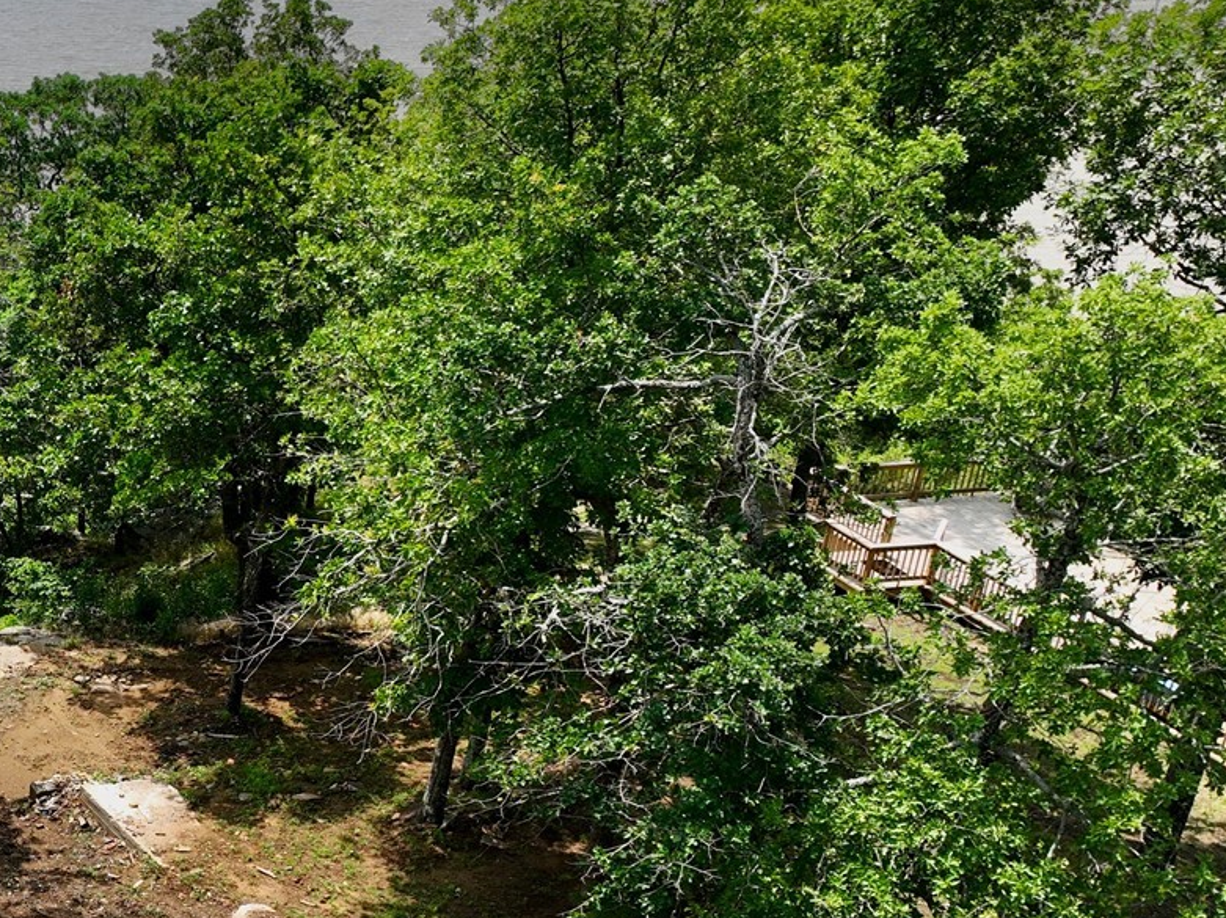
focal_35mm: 59
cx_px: -229
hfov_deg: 28.6
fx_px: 2089
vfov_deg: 24.4
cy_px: 727
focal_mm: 12.29
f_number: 2.8
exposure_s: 1/1600
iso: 120
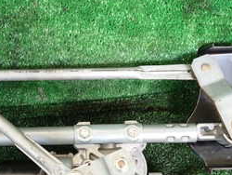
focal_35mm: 60
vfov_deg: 24.5
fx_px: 403
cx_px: 74
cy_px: 88
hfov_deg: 31.9
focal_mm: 4.5
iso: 200
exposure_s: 1/60
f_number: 2
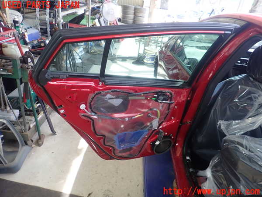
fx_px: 189
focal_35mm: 25
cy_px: 98
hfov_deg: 69.4
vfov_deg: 54.9
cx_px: 131
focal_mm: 4.5
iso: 200
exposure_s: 1/60
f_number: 2
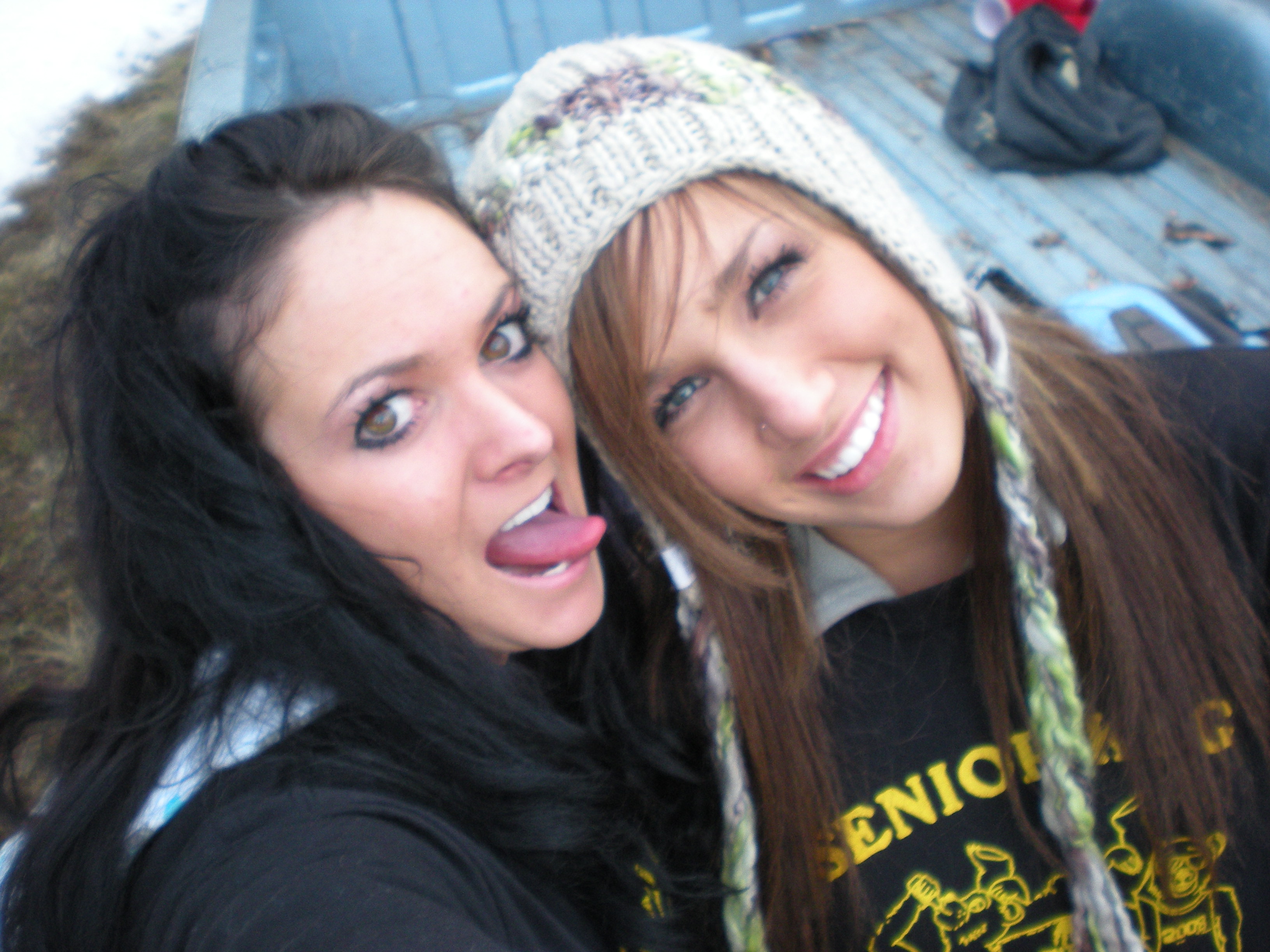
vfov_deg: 37.7
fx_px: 1394
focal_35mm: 38
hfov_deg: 49.0
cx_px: 635
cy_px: 476
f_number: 3.1
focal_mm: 6.3
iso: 186
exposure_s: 1/68
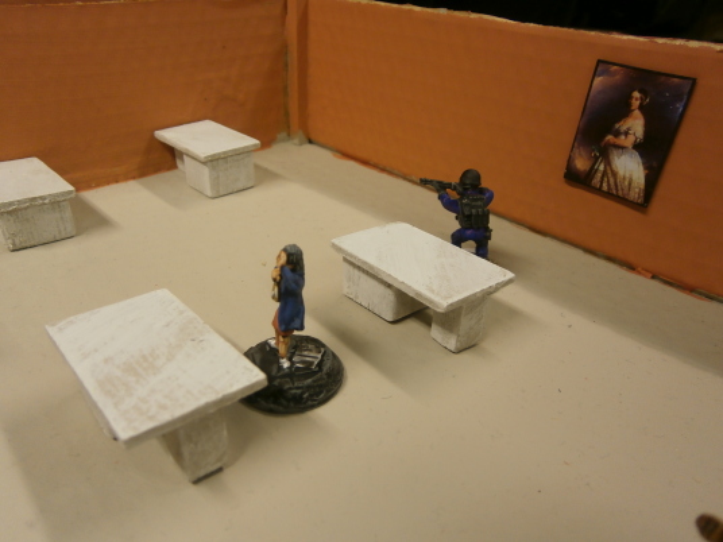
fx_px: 543
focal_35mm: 26
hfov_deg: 67.3
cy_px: 271
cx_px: 362
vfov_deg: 53.1
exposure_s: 1/30
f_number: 2.8
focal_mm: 4.7
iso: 100
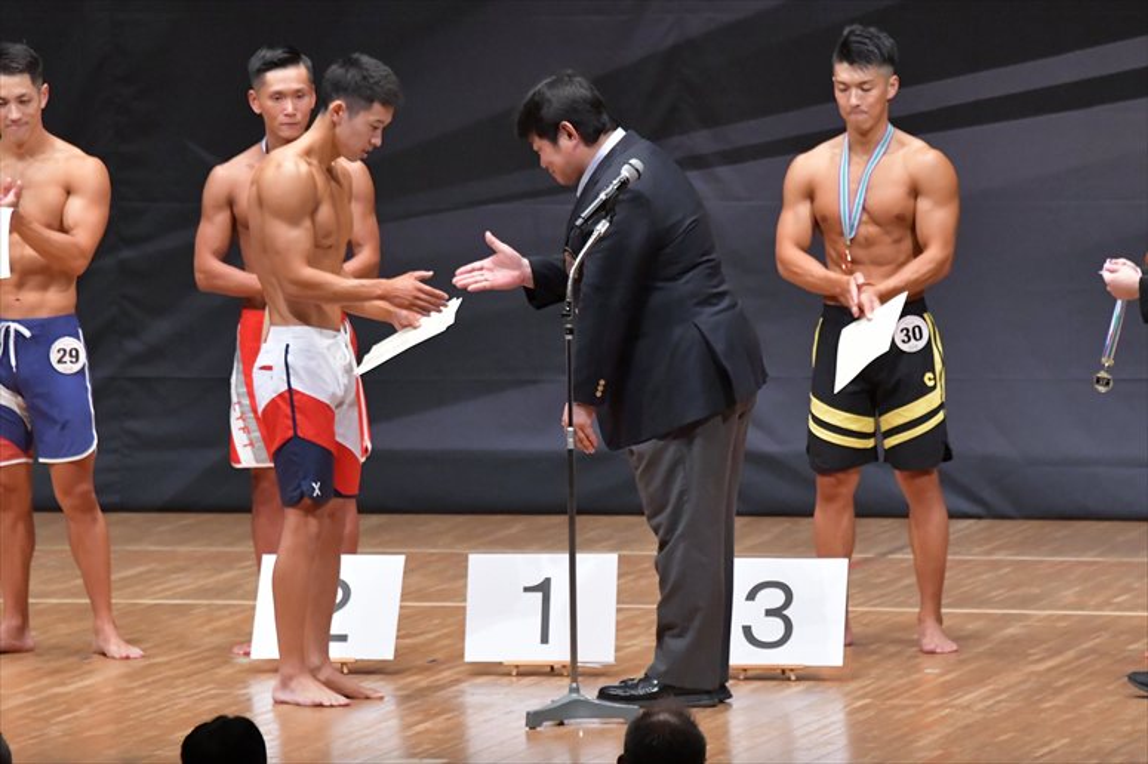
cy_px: 382
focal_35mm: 270
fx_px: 8606
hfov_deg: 7.6
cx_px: 574
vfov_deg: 5.1
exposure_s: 1/400
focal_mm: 180
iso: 8000
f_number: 5.6
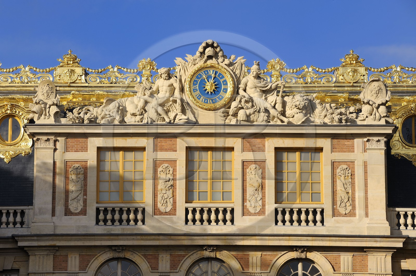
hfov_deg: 14.7
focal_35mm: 140
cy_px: 138
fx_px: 1616
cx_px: 208
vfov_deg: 9.8
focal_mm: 140
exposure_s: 1/320
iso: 200
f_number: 9
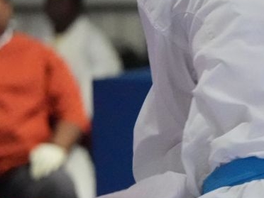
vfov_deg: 2.6
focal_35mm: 573
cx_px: 638
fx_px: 4370
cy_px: 109
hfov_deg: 3.4
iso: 12800
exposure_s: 1/800
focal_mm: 123
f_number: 2.8
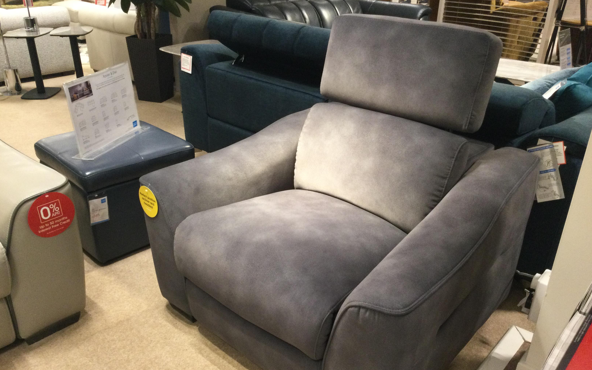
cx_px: 296
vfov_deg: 38.2
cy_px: 216
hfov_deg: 58.1
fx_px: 532
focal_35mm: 33
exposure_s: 1/33
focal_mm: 3.3
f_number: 2.4
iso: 160
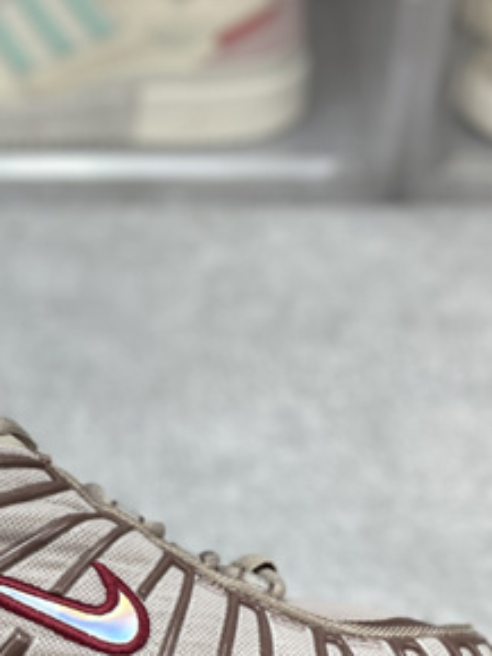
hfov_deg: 19.9
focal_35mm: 72
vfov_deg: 26.0
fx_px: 1363
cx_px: 2
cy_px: 608
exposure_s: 1/138
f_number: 1.8
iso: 32
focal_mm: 4.25
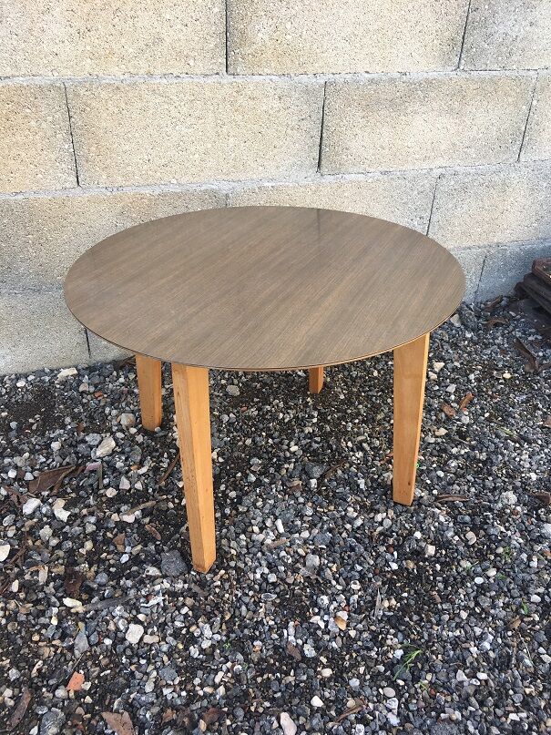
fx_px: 616
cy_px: 368
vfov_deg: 61.7
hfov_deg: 48.2
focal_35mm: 29
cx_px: 276
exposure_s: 1/218
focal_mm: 4.15
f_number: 2.2
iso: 25
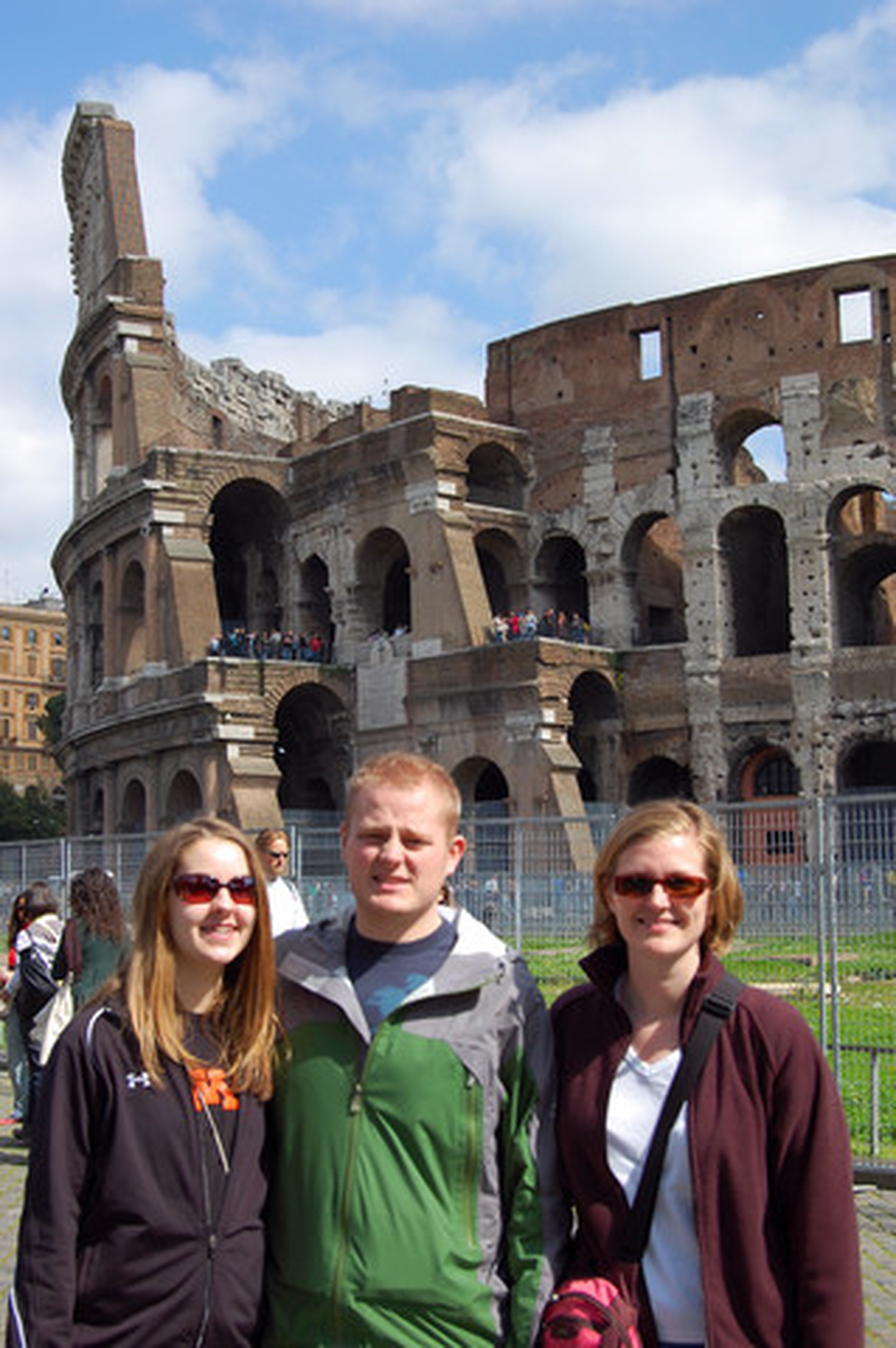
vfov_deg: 37.9
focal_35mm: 52
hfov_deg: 25.7
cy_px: 674
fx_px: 1964
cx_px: 448
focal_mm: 35
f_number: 8
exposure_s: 1/250
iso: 200
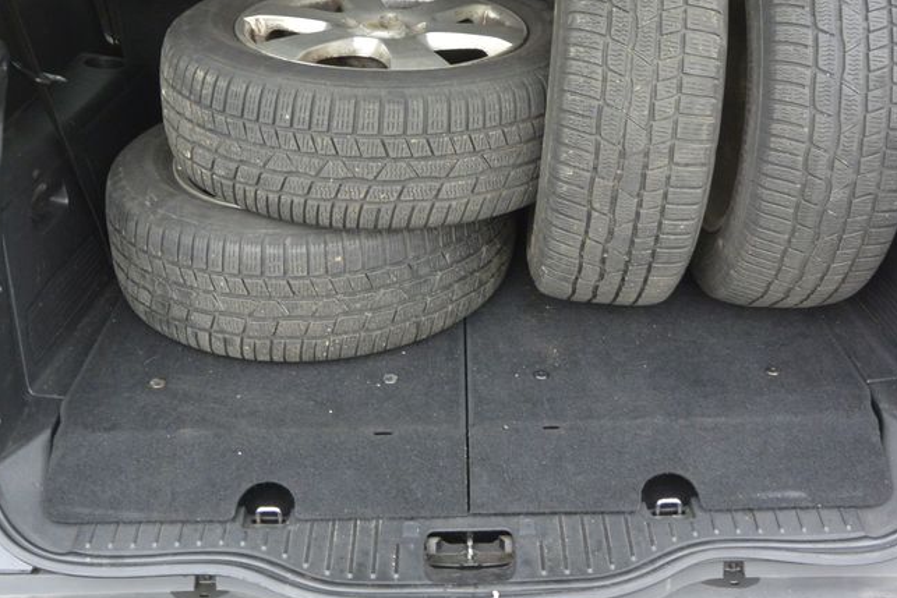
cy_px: 153
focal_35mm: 43
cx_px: 478
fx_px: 1072
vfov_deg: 30.7
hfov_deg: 45.4
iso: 450
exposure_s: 1/60
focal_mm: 10
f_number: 3.5
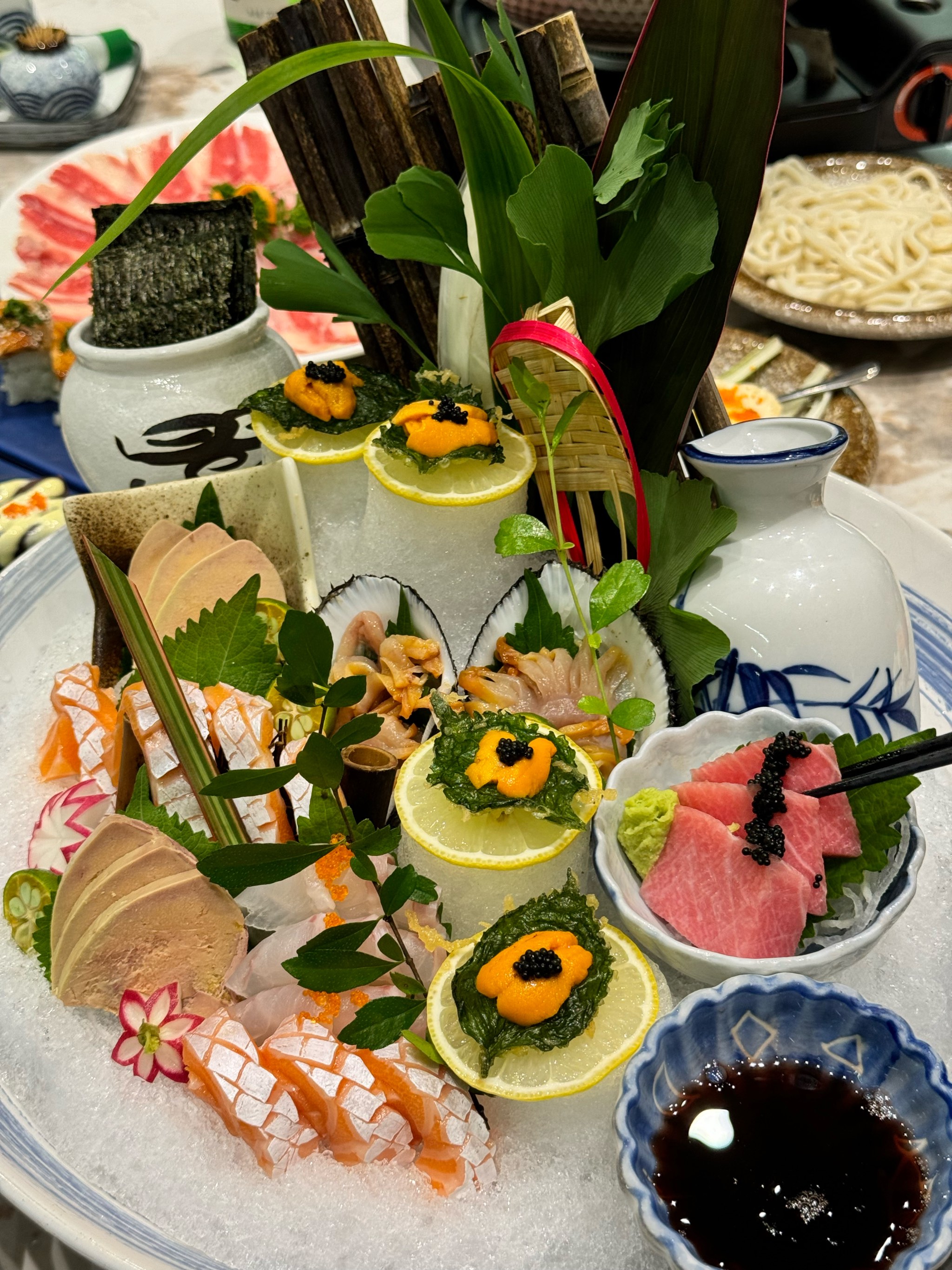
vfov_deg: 39.7
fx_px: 1760
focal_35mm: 48
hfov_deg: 30.3
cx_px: 476
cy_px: 635
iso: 125
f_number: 1.78
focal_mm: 6.76
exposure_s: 1/50
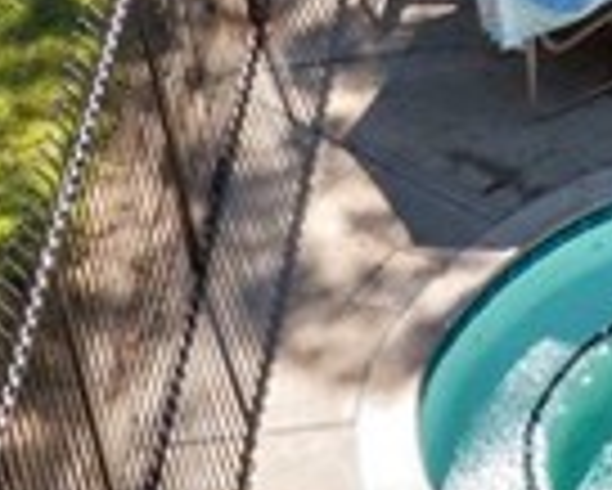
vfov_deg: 7.4
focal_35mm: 198
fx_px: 3589
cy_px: -625
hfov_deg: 8.8
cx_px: 1494
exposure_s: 1/60
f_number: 9
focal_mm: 10.26
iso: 100
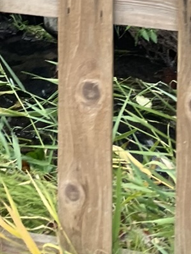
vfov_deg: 12.2
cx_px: -72
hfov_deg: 10.8
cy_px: -322
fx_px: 985
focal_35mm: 134
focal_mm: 4.2
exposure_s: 1/121
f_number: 1.6
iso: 40
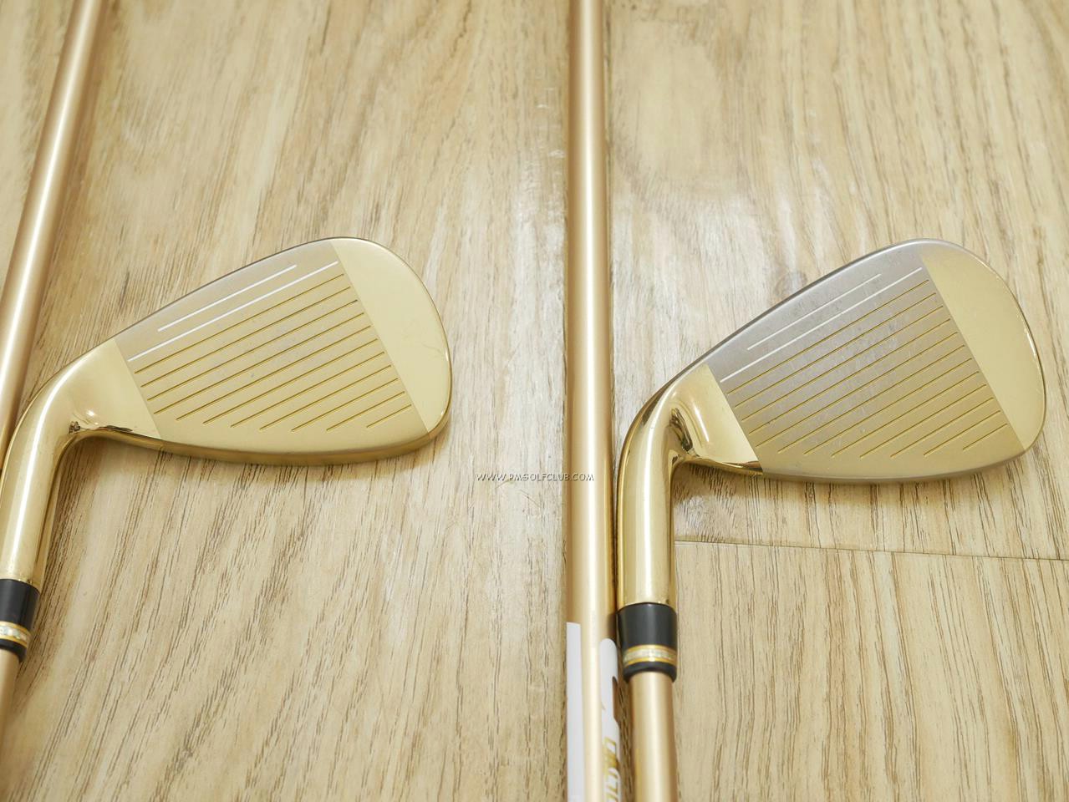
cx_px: 534
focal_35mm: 50
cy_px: 401
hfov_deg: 38.2
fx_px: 1545
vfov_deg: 29.1
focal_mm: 25
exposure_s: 1/60
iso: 1600
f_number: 4.5
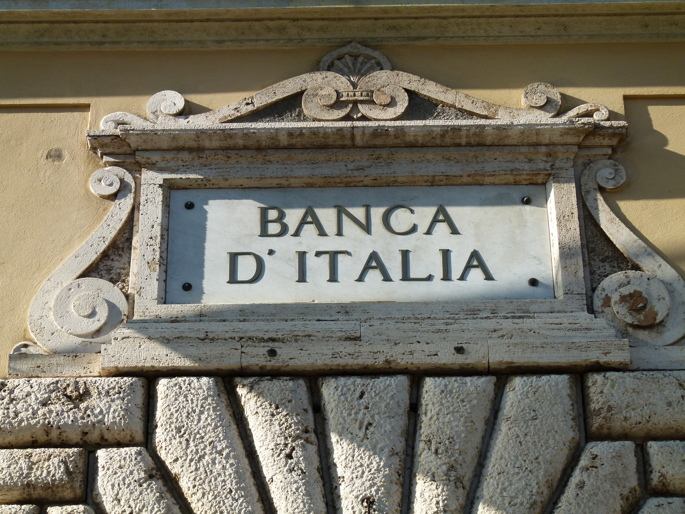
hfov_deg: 21.3
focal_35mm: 92
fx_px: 1821
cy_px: 257
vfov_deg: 16.1
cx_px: 346
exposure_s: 1/500
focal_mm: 16.4
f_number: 4
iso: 100
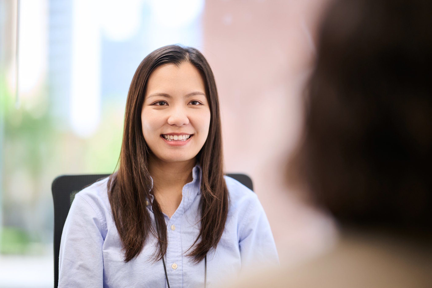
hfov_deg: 23.9
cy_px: 144
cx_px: 216
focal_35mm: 85
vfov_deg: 16.1
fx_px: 1020
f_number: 1.2
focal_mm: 85
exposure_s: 1/125
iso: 320
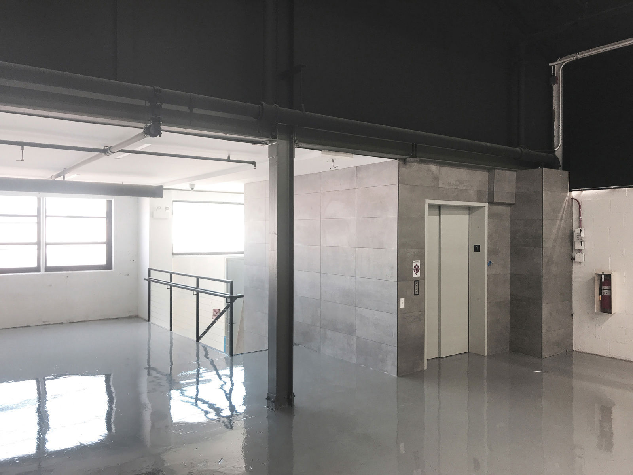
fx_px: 512
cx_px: 316
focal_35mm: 28
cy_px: 238
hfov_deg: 63.4
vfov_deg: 49.7
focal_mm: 3.99
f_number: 1.8
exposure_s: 1/40
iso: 25
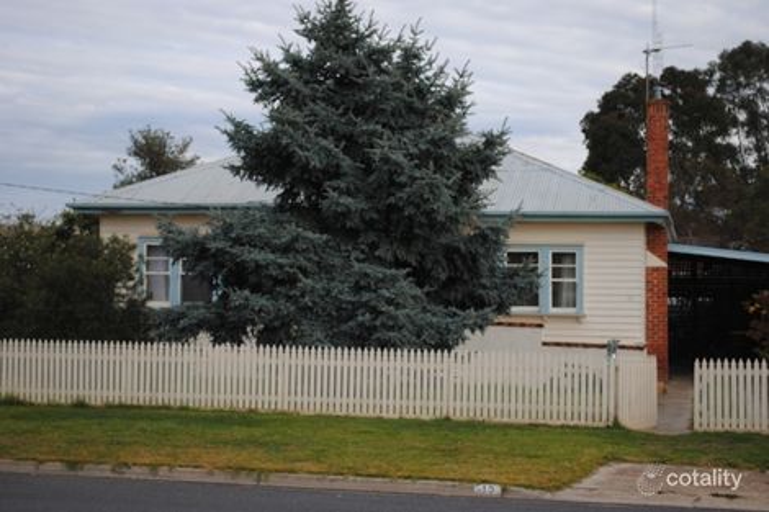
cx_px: 384
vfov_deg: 20.6
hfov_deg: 30.5
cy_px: 256
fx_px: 1409
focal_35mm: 66
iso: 100
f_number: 5.3
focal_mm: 44
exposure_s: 1/160
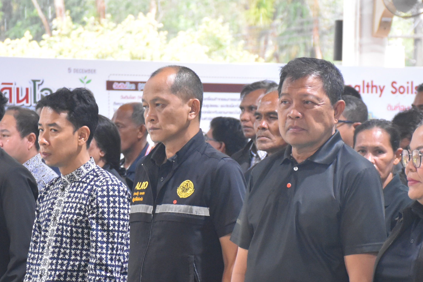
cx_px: 199
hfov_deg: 8.9
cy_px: 206
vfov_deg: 6.0
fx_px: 2703
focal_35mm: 230
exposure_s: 1/50
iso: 3200
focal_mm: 75
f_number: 5
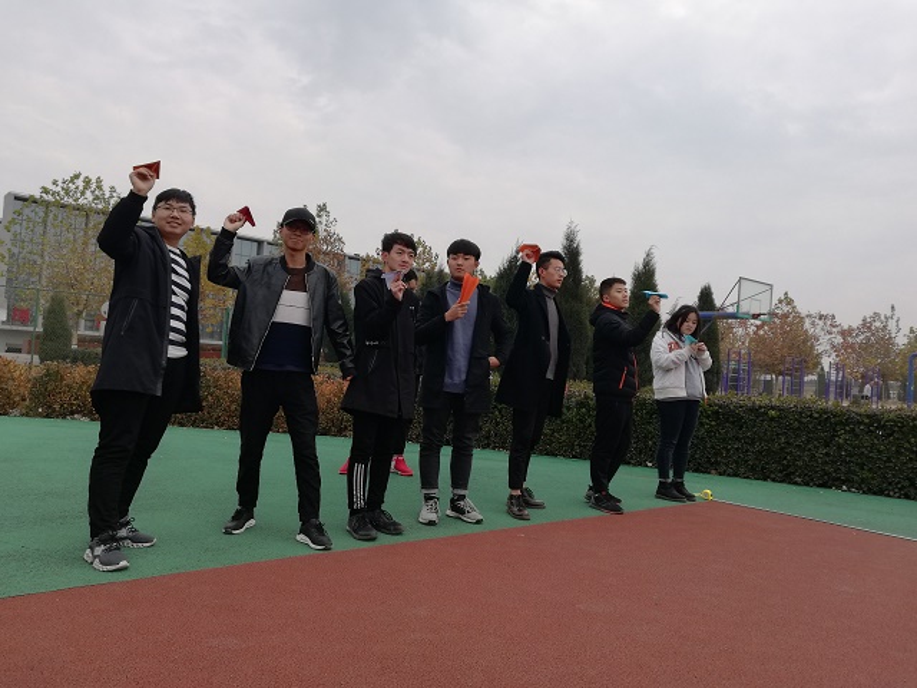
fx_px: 689
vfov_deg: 53.1
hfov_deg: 67.3
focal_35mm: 26
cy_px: 344
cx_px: 458
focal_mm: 3.81
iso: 50
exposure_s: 1/287
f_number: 2.2
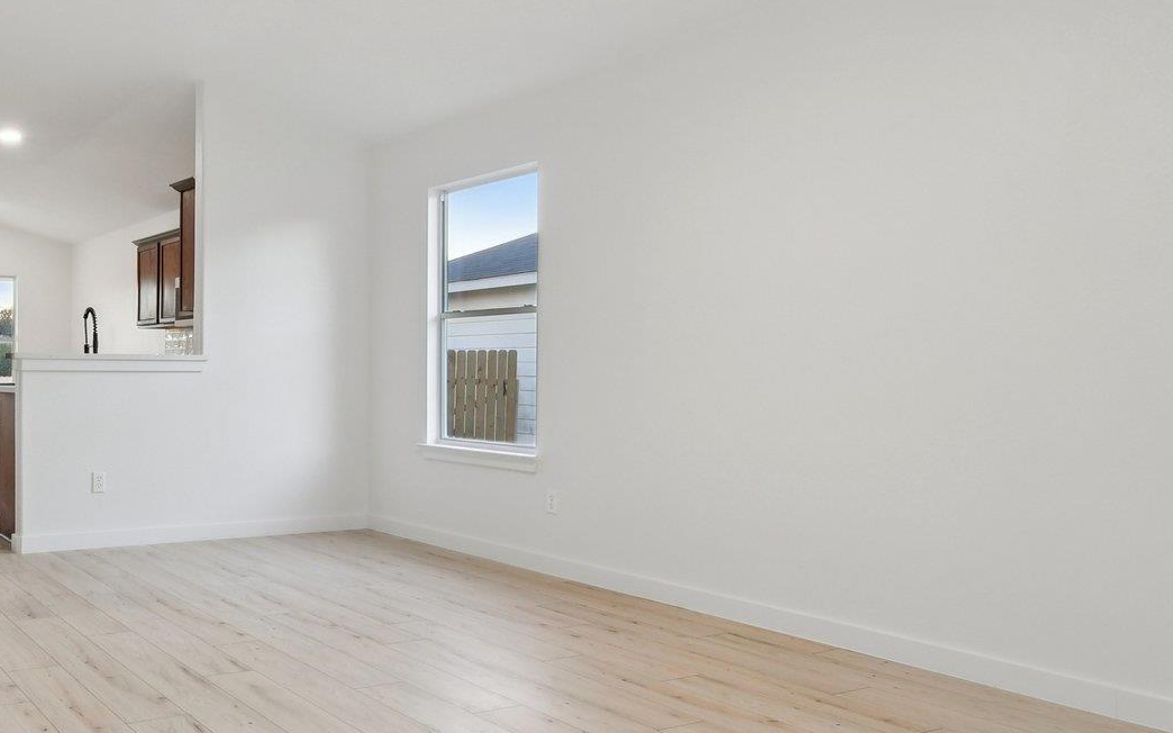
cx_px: 211
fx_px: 959
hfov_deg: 57.5
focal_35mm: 30
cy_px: 314
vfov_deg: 41.7
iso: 400
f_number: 8
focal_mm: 10
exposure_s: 1/15
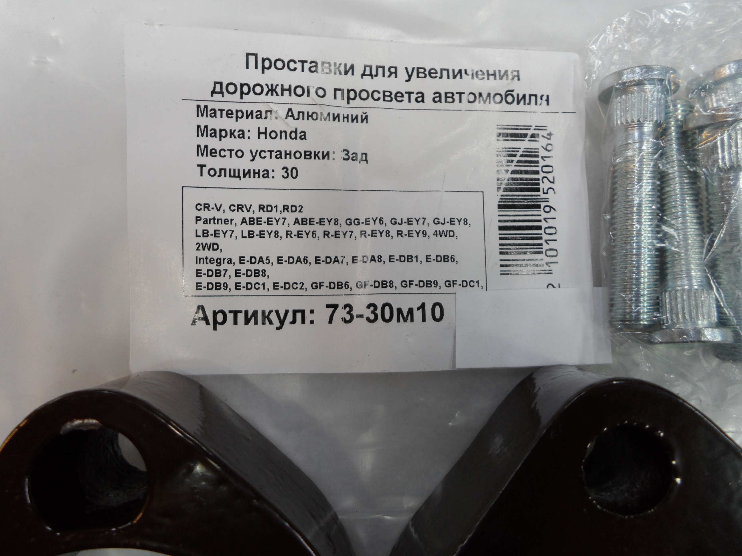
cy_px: 278
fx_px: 536
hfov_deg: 69.4
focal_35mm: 25
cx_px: 371
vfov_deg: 54.9
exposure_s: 1/30
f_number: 2.5
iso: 100
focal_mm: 4.5
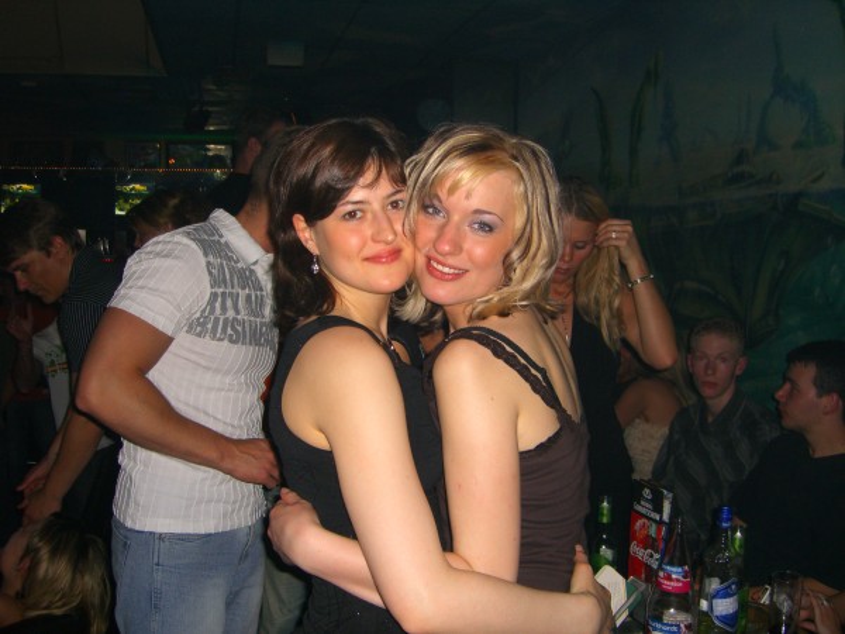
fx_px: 928
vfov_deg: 37.7
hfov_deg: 49.0
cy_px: 317
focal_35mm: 38
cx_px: 422
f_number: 2.8
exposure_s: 1/60
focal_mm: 7.9
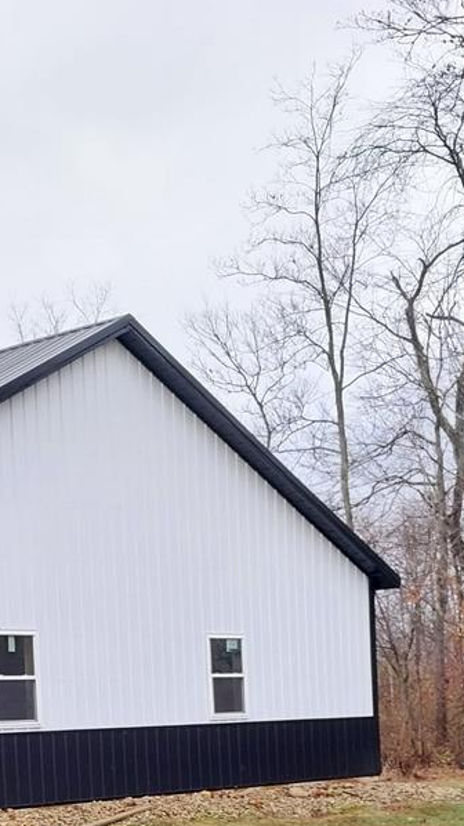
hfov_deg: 16.7
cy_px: 756
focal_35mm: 71
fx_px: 1554
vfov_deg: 28.5
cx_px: 37
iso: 20
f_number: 1.8
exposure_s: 1/60.2
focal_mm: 4
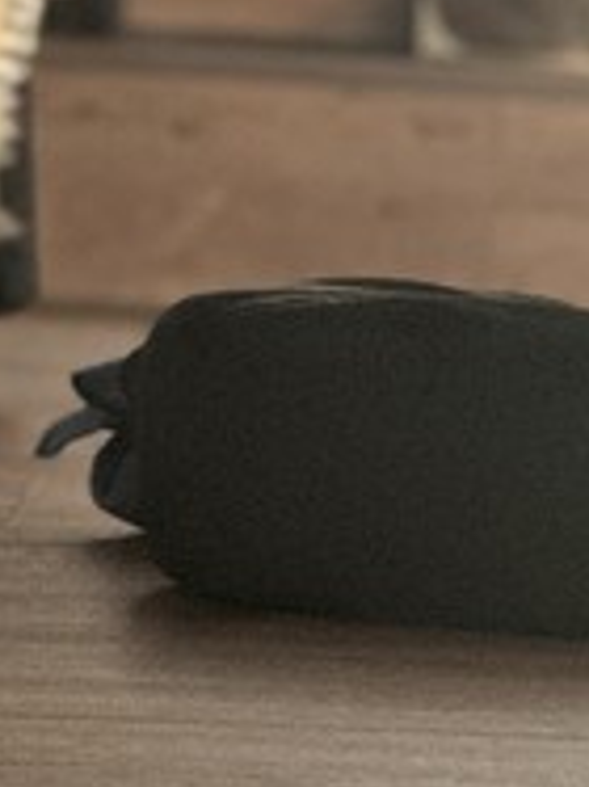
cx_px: -480
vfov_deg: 4.6
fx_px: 9585
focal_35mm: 422
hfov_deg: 3.5
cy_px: -850
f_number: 2.8
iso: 400
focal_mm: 9
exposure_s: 1/33
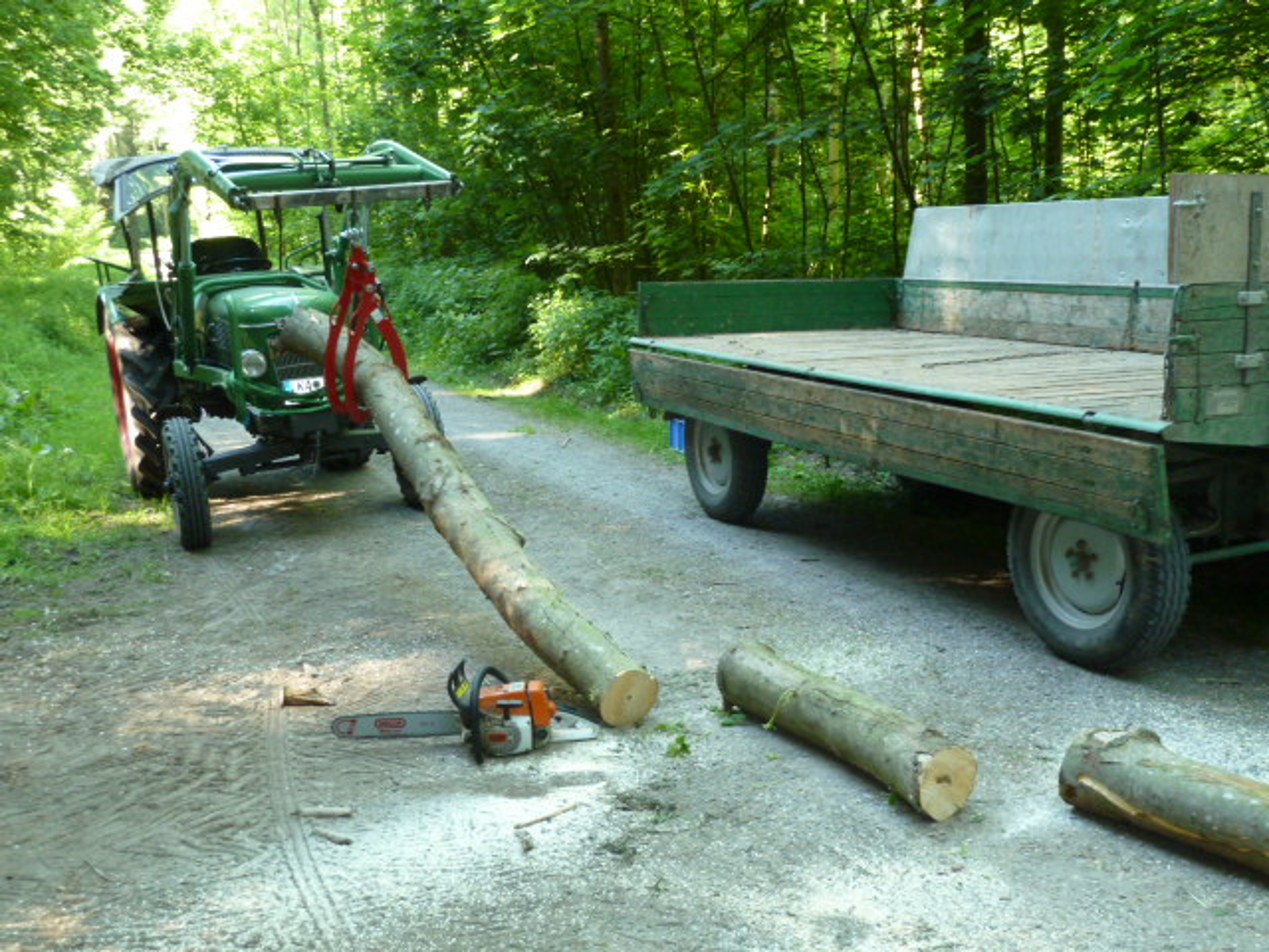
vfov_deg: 38.7
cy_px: 476
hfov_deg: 50.1
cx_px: 634
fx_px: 1356
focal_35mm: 37
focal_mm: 6.1
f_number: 3.6
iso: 250
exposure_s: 1/30
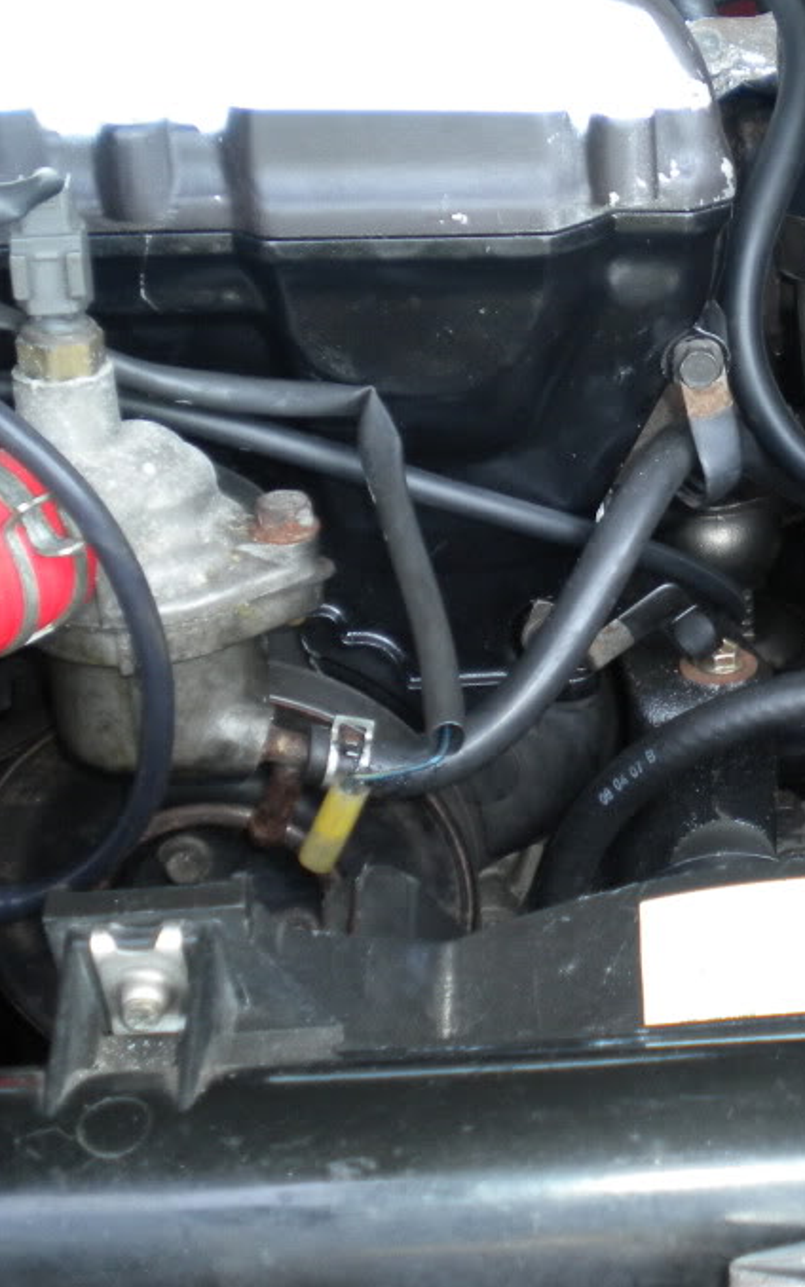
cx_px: 816
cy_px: 573
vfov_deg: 36.2
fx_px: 1965
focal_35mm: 56
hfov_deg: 22.2
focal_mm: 6.3
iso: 193
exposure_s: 1/54
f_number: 3.1
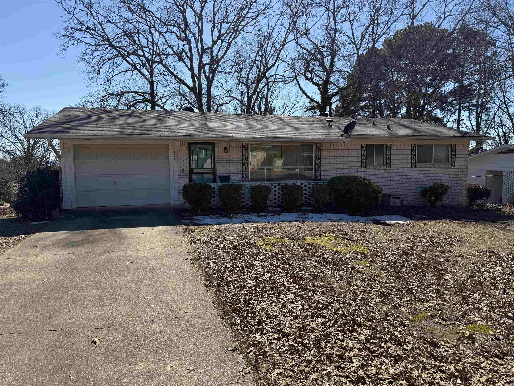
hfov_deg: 71.6
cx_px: 257
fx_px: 356
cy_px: 193
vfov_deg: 56.8
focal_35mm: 24
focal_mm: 6.76
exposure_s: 1/2703
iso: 80
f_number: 1.78
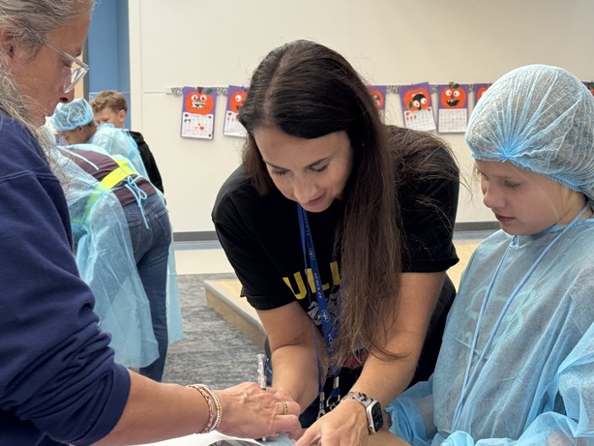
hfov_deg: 24.4
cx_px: 267
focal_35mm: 80
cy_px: 206
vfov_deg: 18.4
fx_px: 1373
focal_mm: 6.76
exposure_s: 1/60
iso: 100
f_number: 1.78
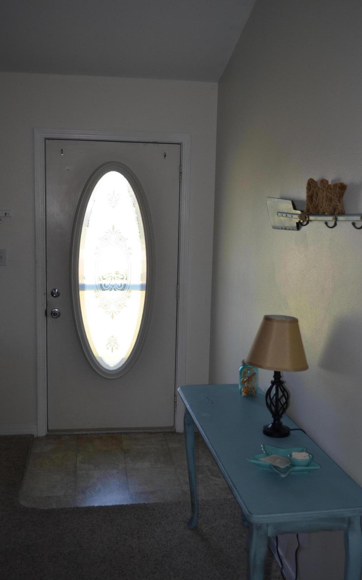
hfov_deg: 34.4
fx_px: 584
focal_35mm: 37
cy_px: 287
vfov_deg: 52.7
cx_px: 172
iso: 320
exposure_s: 1/125
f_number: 4
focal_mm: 24
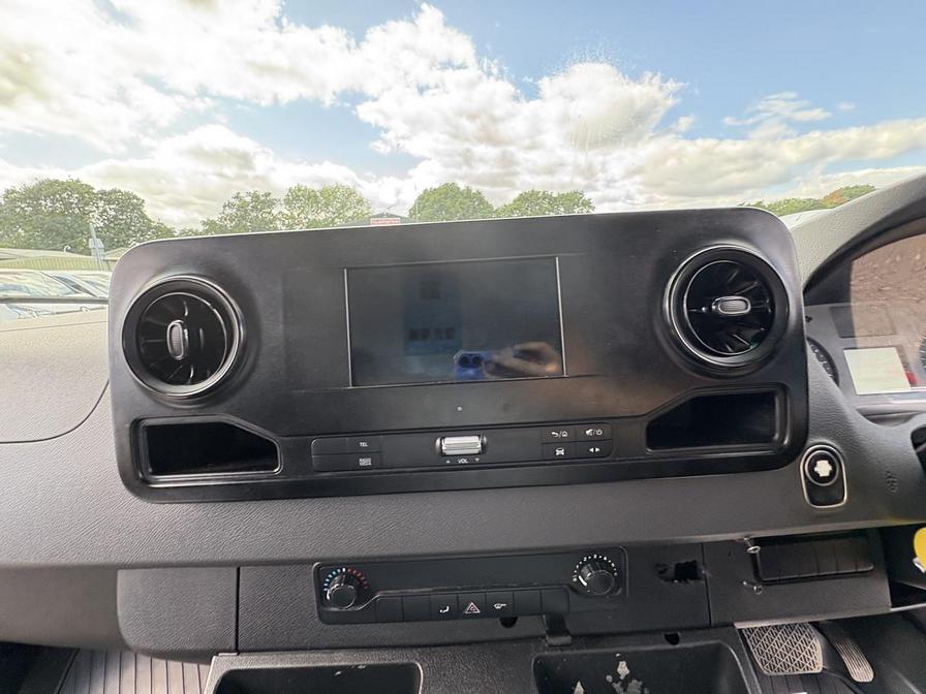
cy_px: 347
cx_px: 463
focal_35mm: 14
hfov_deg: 102.1
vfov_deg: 85.7
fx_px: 375
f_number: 2.2
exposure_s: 1/99
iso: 125
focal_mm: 2.22
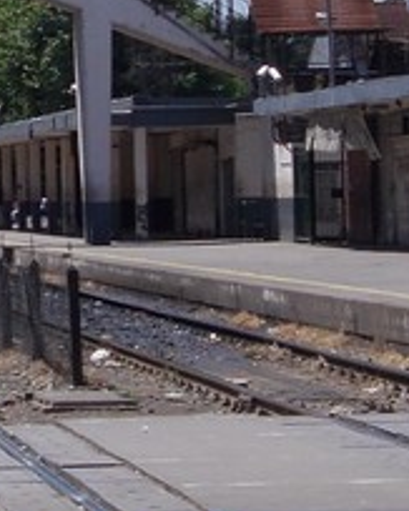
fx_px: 3937
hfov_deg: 5.9
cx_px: -196
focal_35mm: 260
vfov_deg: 7.4
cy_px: 65
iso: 80
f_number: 8.6
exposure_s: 1/200
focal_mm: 10
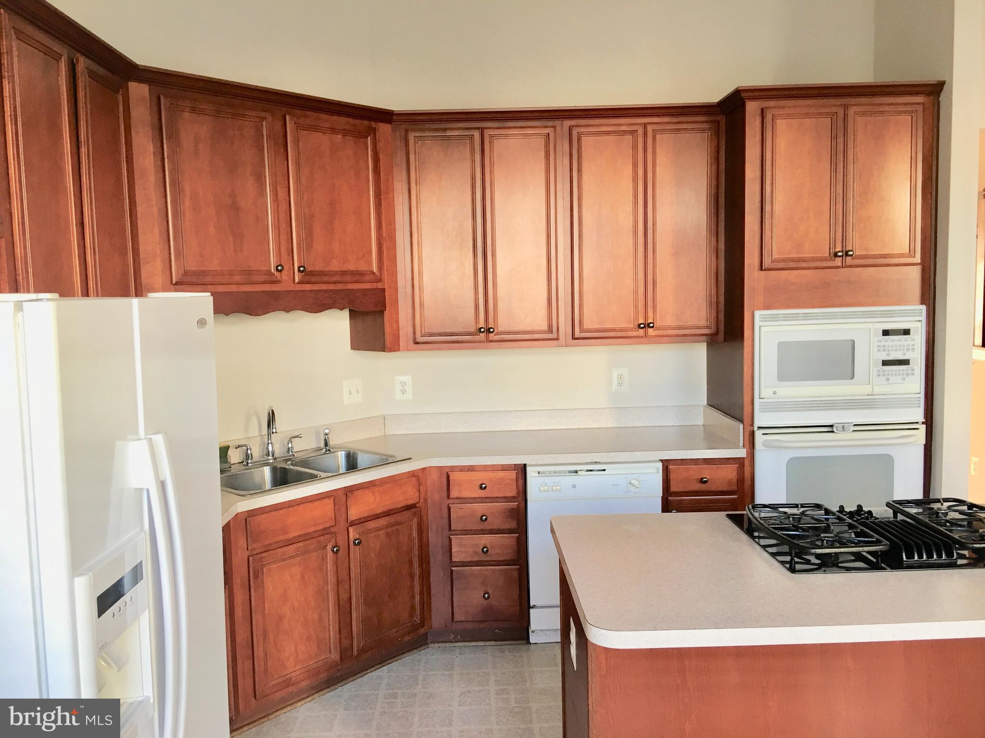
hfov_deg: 61.7
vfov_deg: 48.2
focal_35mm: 29
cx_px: 492
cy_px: 369
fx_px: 825
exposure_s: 1/15
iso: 25
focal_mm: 4.15
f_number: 2.2
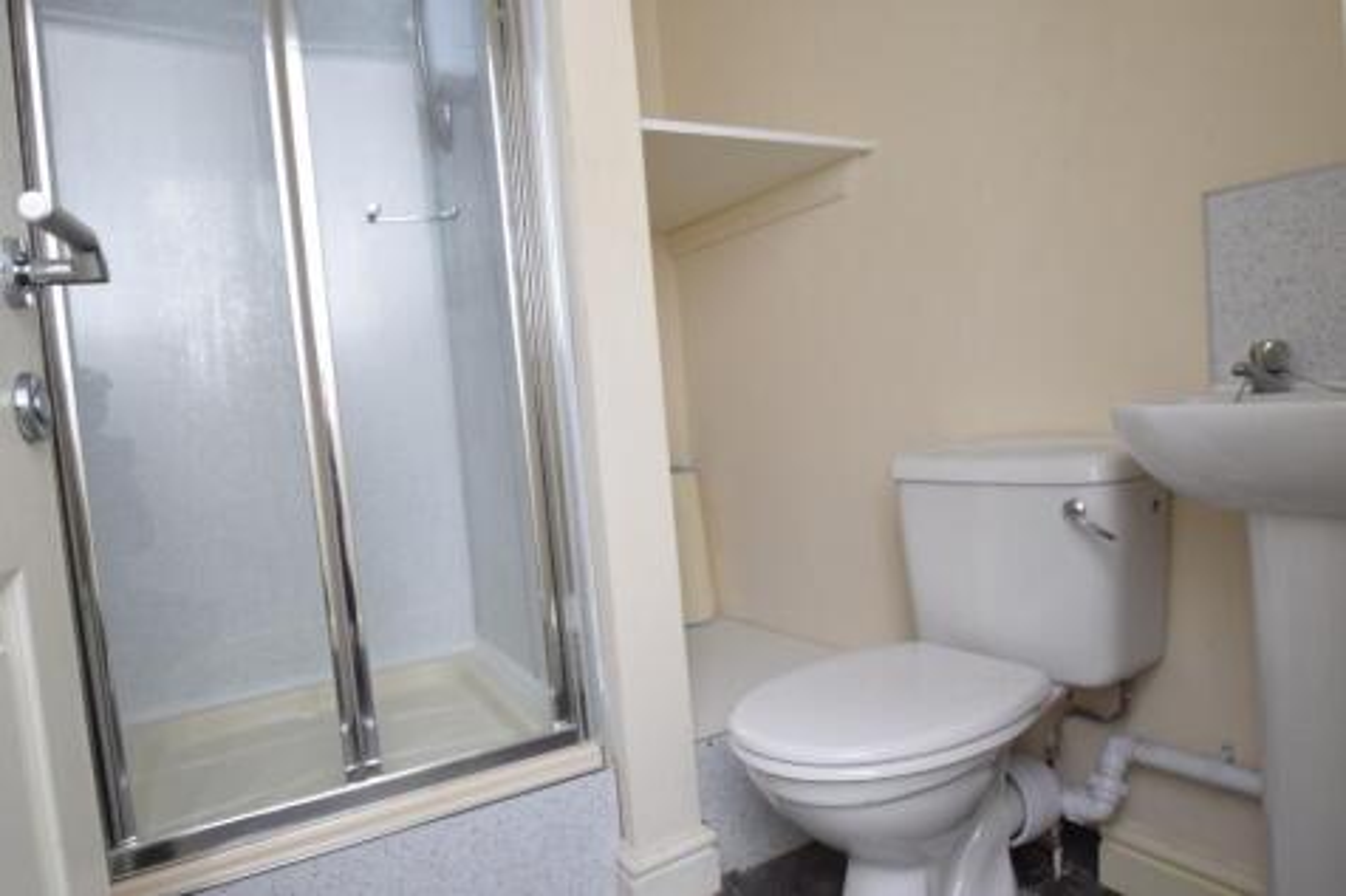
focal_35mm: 22
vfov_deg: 56.1
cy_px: 448
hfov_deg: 77.3
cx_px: 673
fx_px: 841
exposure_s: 1/200
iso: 400
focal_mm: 15
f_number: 5.6
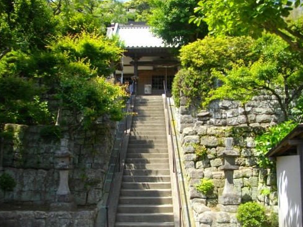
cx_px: 150
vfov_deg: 43.0
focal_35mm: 33
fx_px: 289
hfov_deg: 55.3
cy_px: 115
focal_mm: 5.7
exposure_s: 1/400
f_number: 2.9
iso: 100
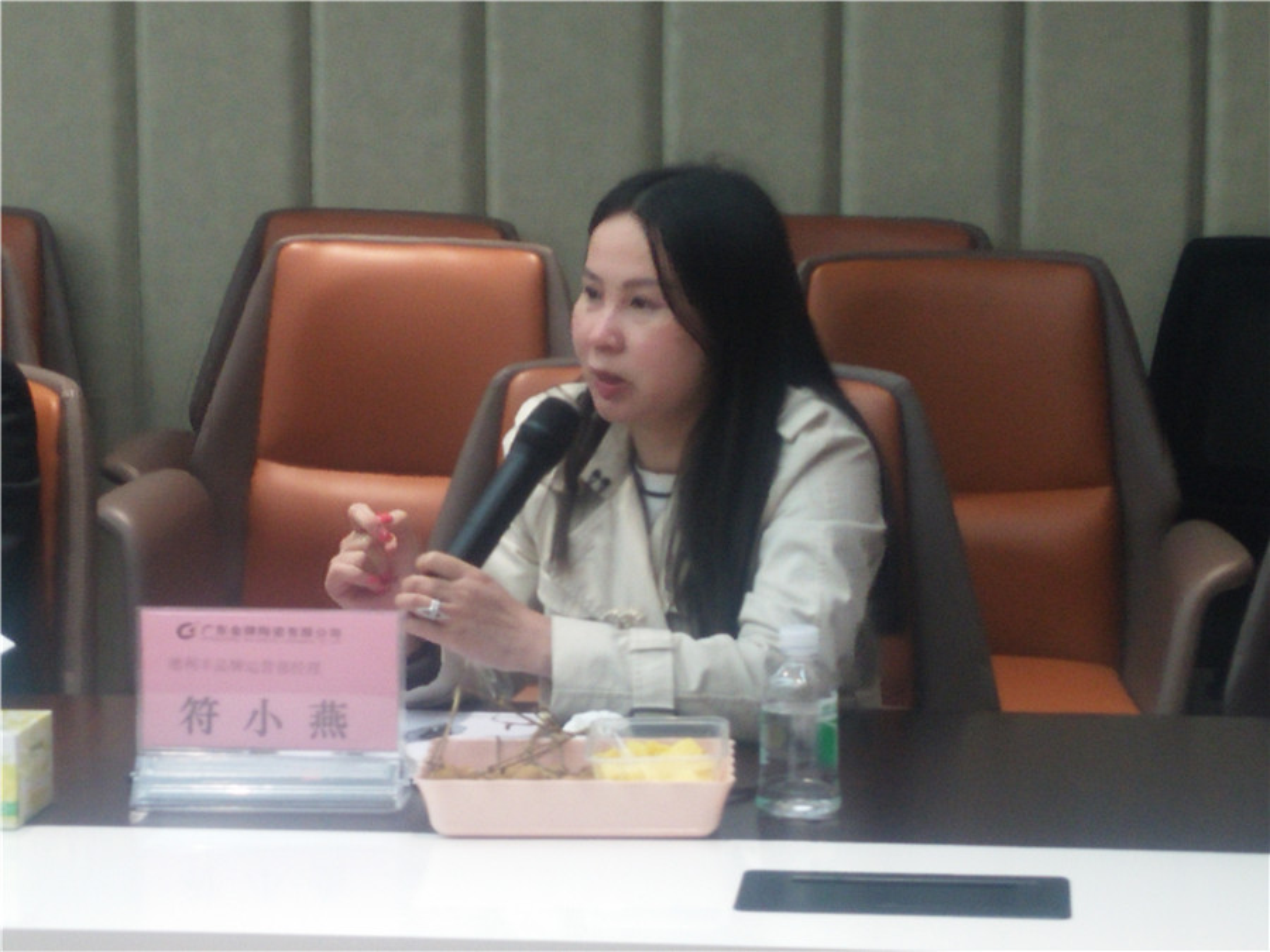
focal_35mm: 26
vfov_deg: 53.1
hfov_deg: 67.3
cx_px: 635
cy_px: 476
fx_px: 954
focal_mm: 3.88
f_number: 2
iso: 200
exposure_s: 1/50
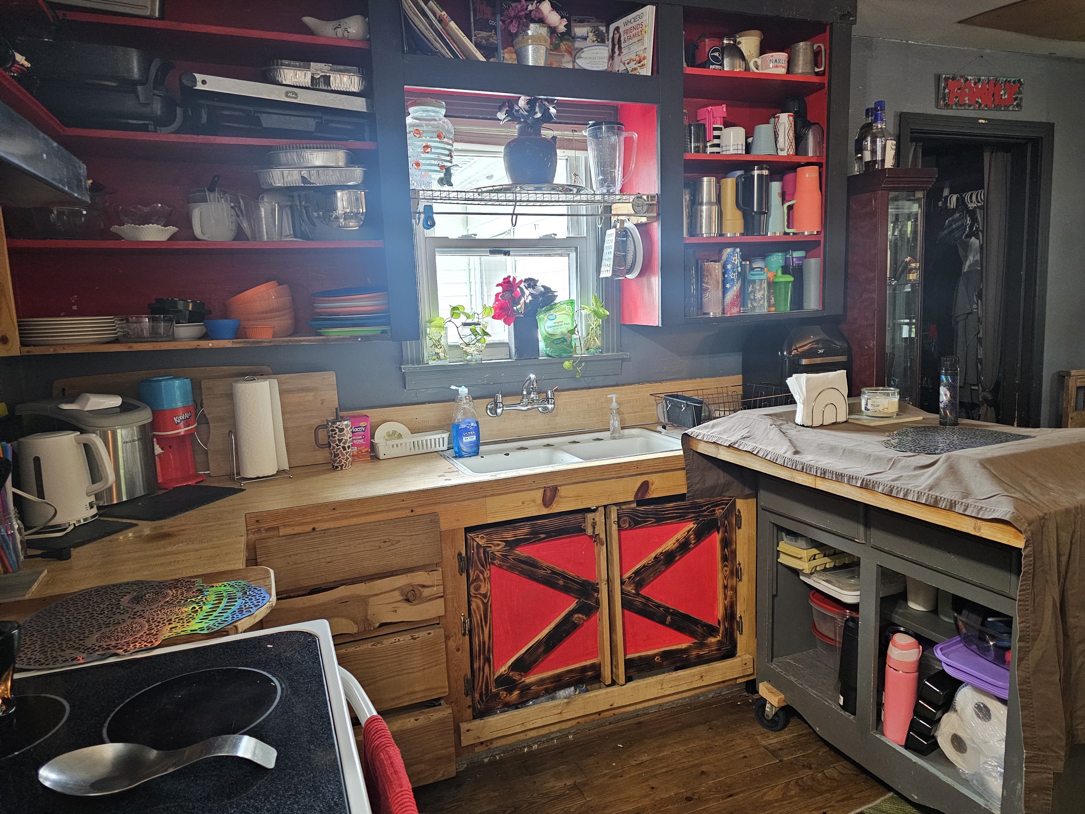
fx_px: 721
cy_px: 407
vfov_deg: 58.9
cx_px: 542
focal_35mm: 23
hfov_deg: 73.9
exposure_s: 1/60
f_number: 1.7
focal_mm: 6.3
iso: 800
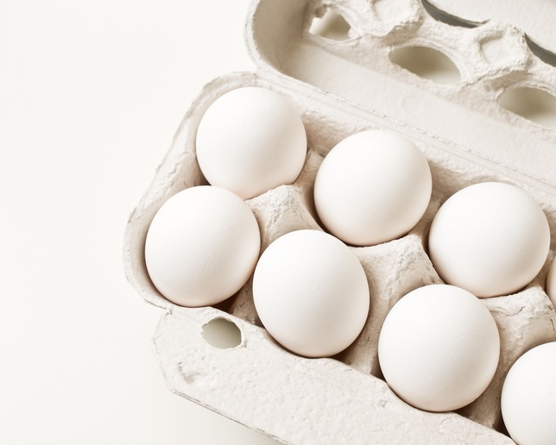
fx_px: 981
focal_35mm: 60
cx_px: 243
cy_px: 222
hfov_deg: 31.6
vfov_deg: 25.6
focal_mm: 35
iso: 100
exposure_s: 1/3
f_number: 9
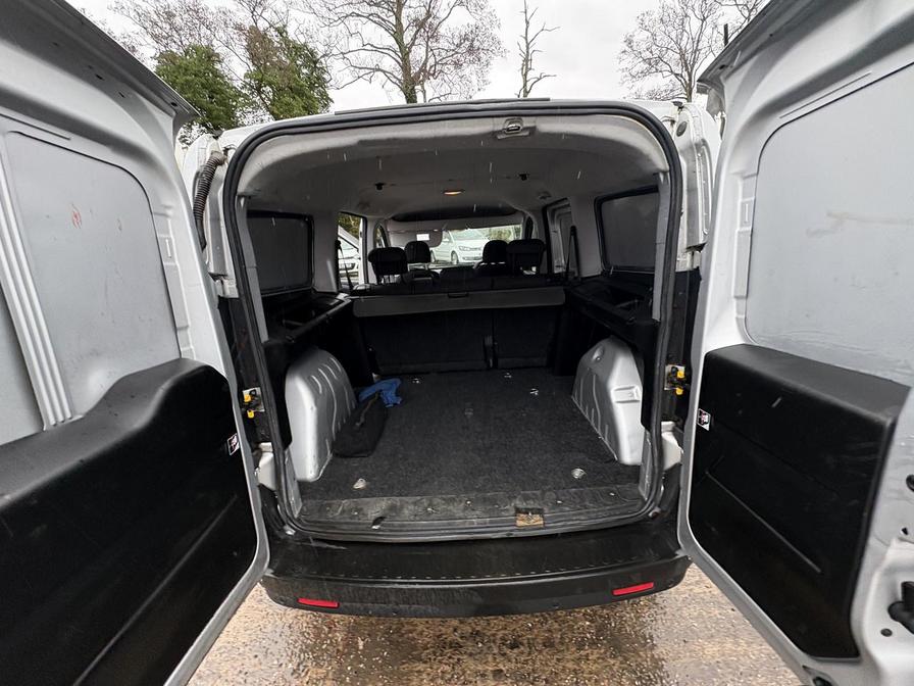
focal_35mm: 14
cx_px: 457
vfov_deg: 85.7
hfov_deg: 102.1
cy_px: 343
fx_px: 370
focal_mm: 2.22
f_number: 2.2
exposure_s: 1/99
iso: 125
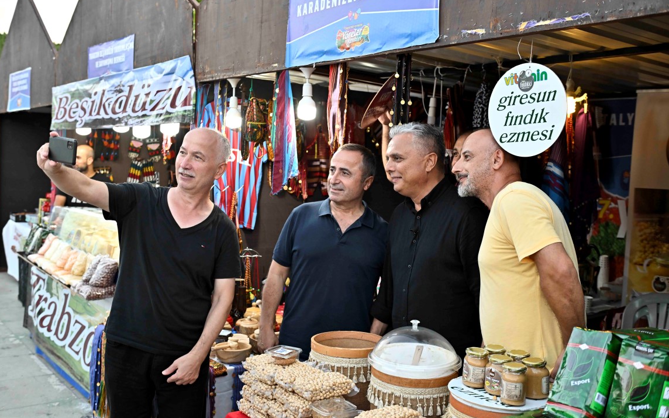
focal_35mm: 39
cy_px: 219
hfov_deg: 50.4
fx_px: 711
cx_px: 333
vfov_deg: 32.8
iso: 800
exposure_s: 1/320
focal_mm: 38
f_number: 4
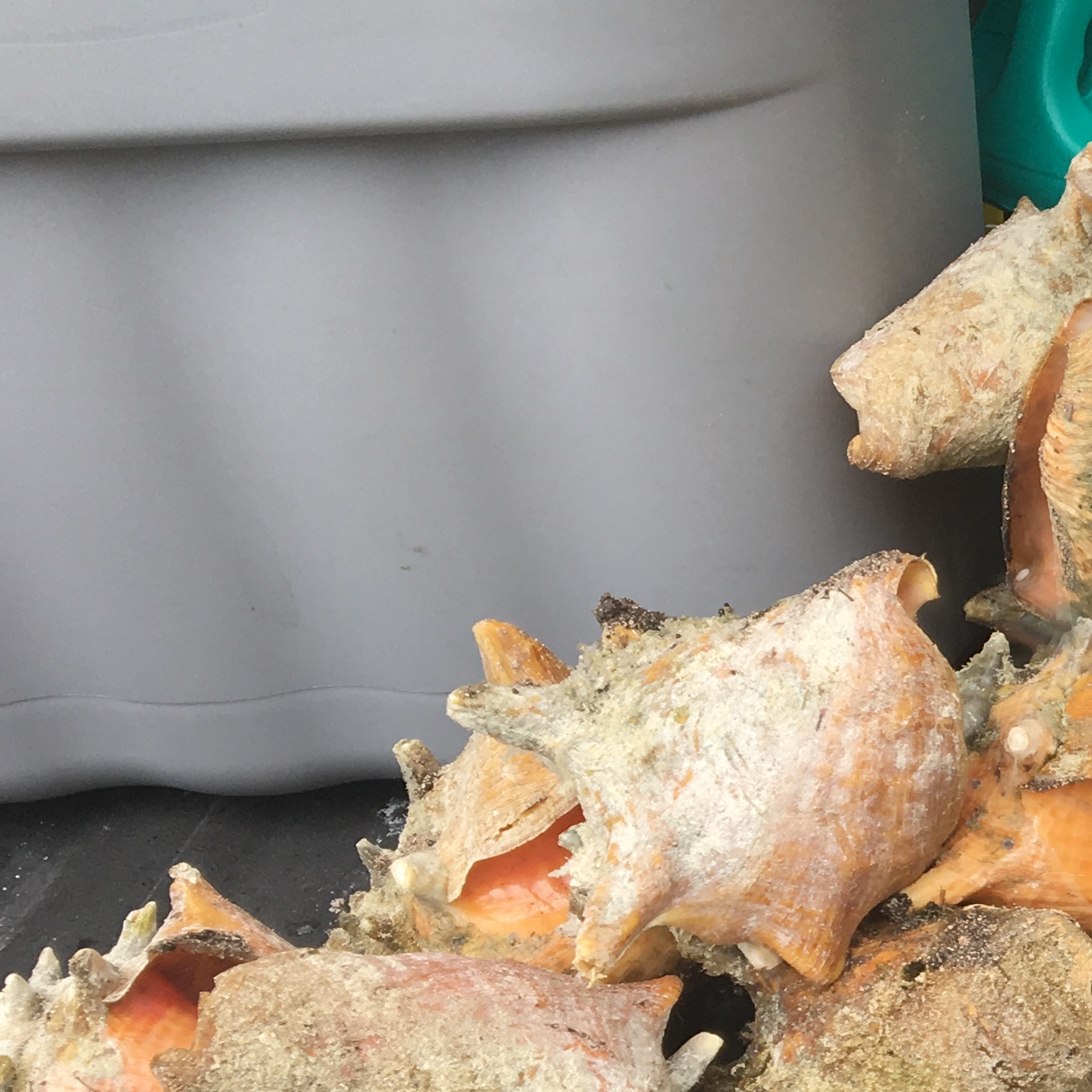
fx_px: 2784
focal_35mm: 78
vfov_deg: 21.9
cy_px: 892
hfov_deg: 19.5
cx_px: 1605
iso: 25
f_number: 2.2
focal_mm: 4.15
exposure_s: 1/261
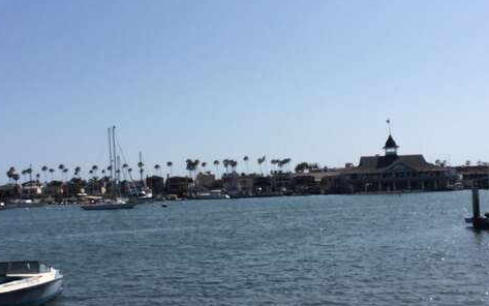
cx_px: 237
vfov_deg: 24.9
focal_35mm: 52
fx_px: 693
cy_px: 157
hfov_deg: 38.9
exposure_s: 1/5882
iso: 32
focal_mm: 4.15
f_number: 2.2
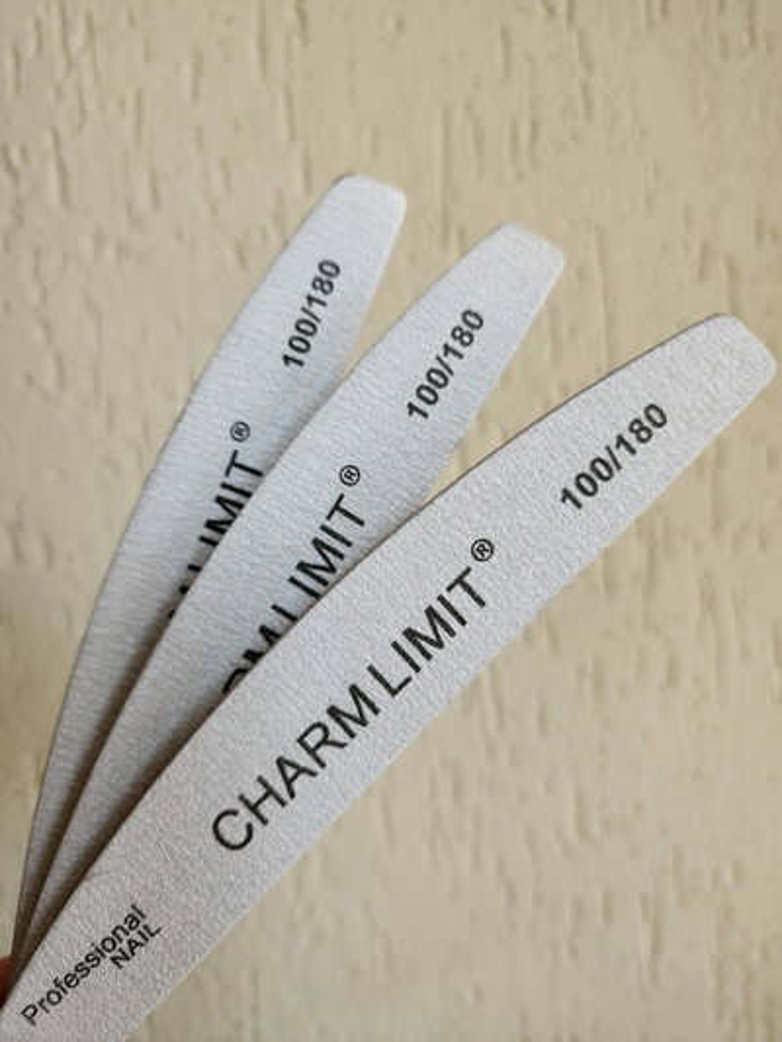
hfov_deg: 58.9
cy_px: 521
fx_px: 693
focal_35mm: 23
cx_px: 391
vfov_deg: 73.9
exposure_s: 1/100
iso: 32
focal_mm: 6.4
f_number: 1.8
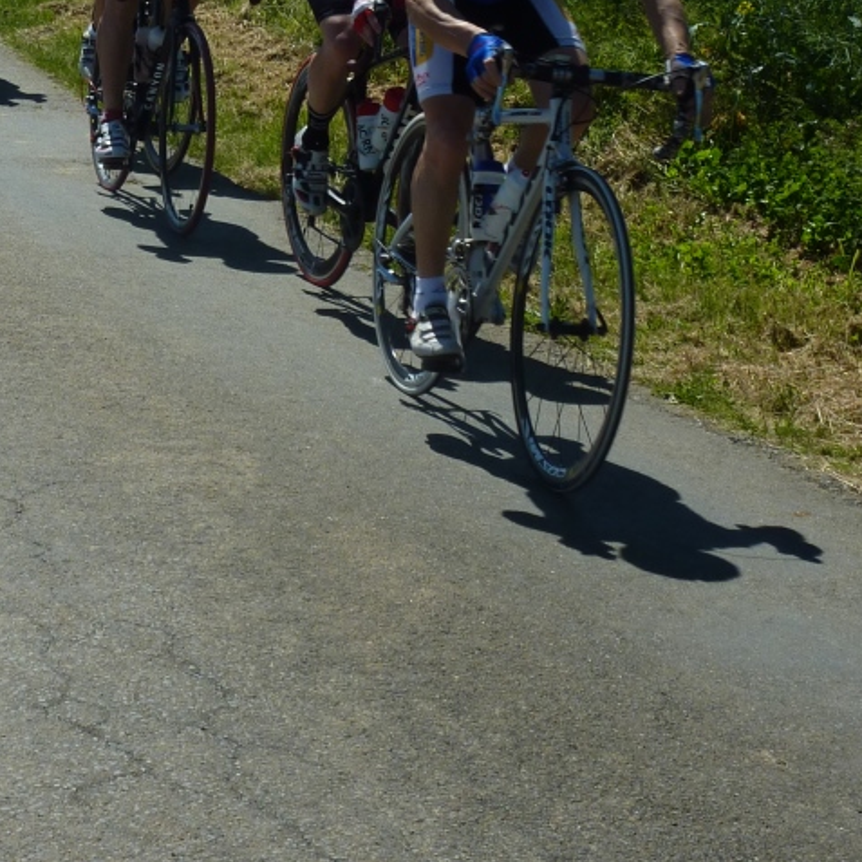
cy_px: -4
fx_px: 3155
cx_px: 184
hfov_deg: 15.5
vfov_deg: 15.3
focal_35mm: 112
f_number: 5.6
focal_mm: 9.7
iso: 80
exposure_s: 1/500
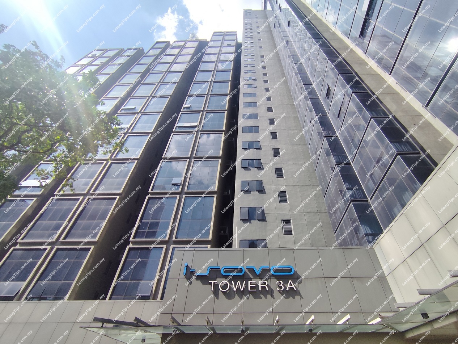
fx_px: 212
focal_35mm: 16
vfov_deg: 78.1
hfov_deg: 94.5
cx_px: 229
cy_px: 172
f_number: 2.2
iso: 50
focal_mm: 1.65
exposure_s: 1/2214
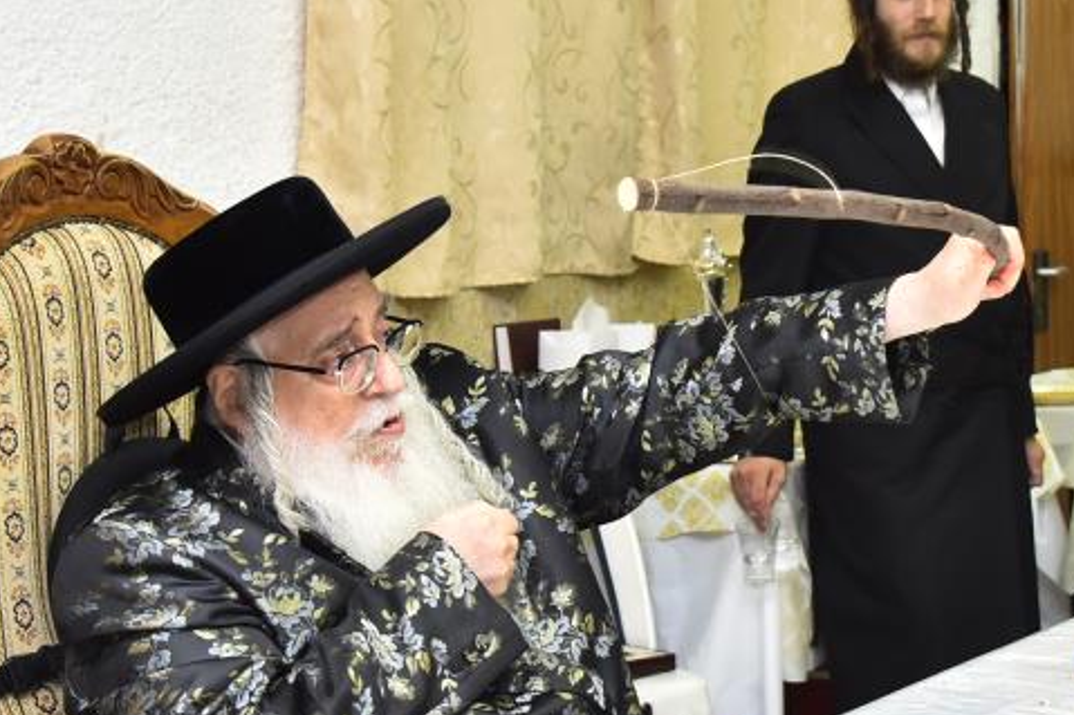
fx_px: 3191
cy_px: 225
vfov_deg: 12.8
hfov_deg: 19.0
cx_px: 729
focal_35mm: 107
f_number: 5.6
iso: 2000
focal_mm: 50
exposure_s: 1/160
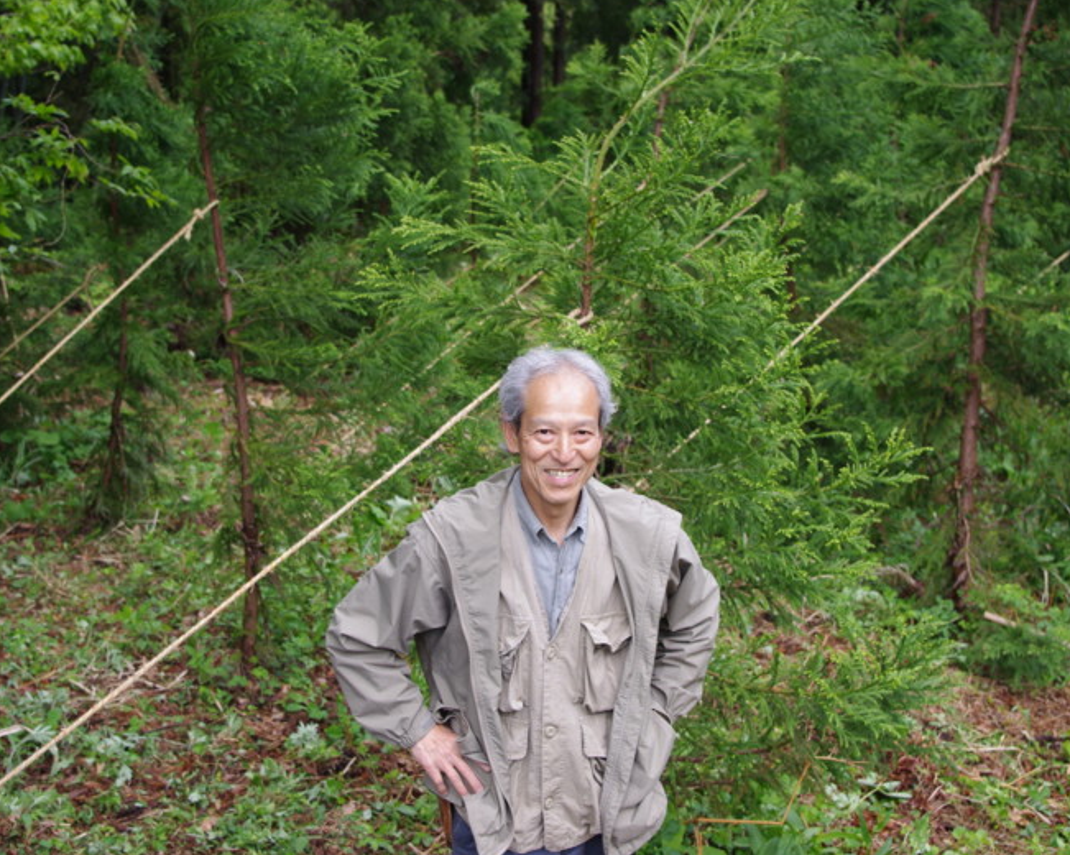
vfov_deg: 33.4
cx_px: 521
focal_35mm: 45
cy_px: 430
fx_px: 1424
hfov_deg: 41.2
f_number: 4.5
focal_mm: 26.25
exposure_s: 1/160
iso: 200
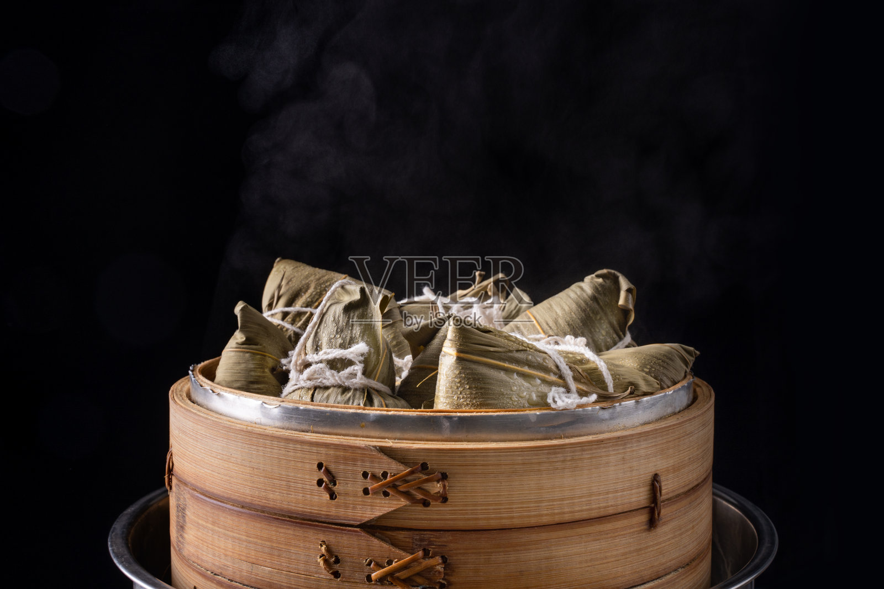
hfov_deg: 41.9
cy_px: 294
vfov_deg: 28.7
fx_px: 1154
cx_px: 442
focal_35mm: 47
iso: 100
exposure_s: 1/60
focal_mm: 47
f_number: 16
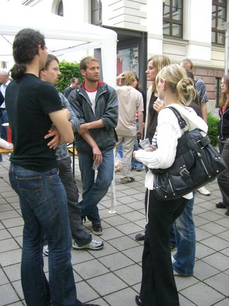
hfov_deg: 37.7
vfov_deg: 49.0
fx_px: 335
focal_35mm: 38
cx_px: 114
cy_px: 153
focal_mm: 6.2
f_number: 2.7
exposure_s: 1/80
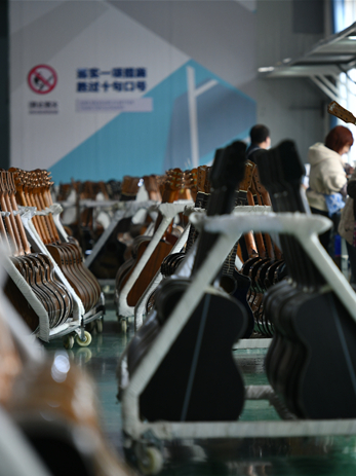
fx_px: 2991
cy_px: 239
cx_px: 270
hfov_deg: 6.8
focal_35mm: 218
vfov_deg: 9.1
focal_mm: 150
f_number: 2.8
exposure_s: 1/250
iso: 500
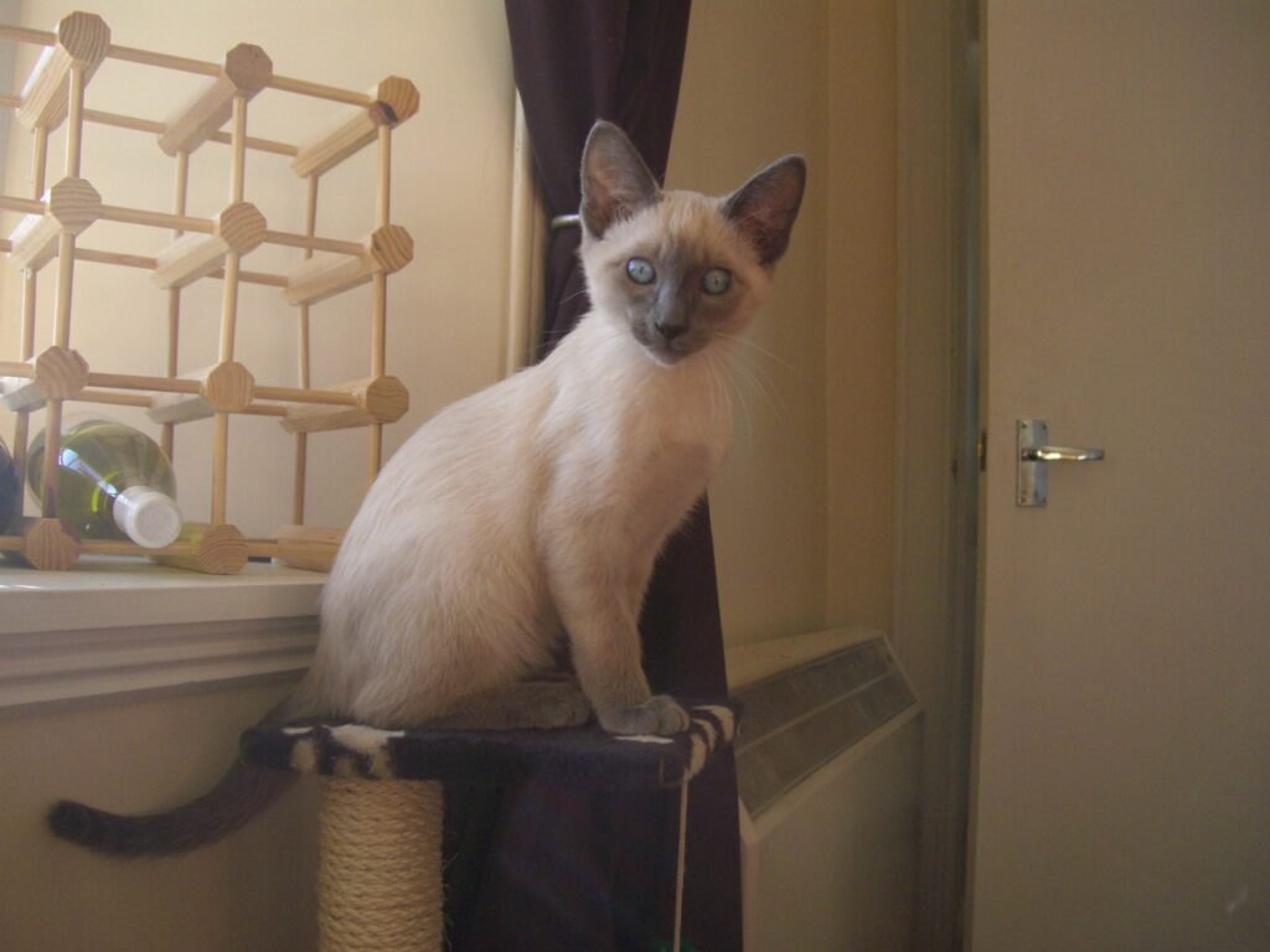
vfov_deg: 37.7
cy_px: 476
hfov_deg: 49.0
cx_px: 635
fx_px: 1394
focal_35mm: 38
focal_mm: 7.9
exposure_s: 1/500
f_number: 2.8
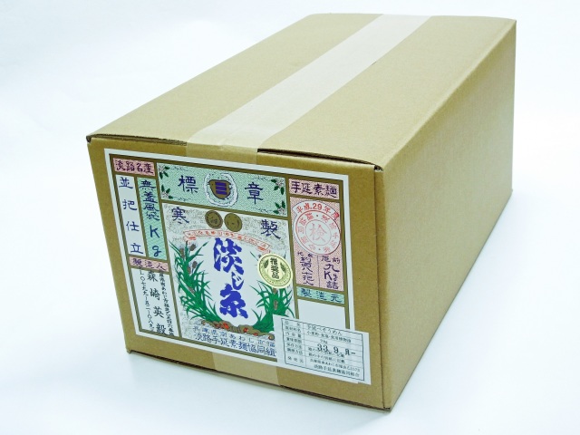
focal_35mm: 48
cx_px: 290
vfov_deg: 30.3
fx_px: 804
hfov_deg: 39.7
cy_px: 218
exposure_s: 1/13
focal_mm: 8.7
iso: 400
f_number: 4
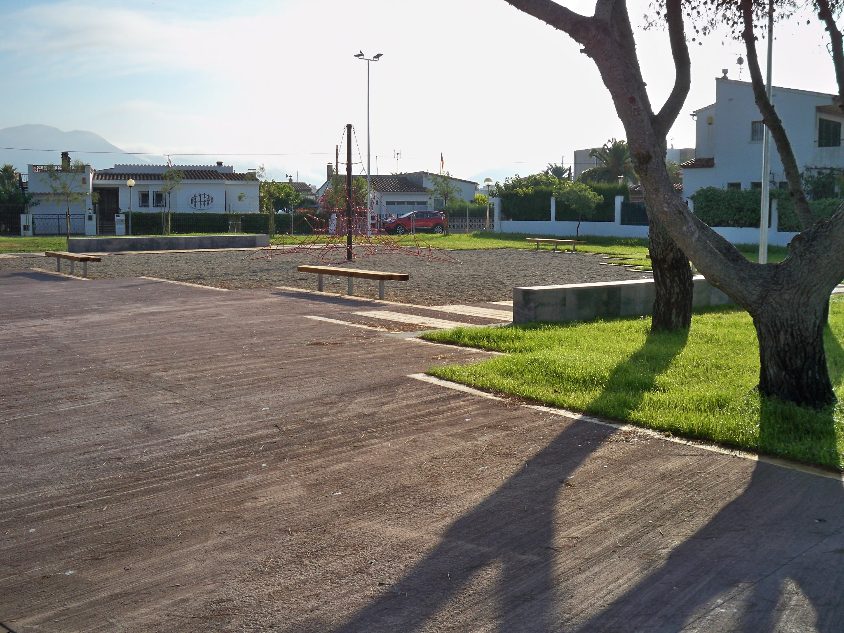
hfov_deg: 52.6
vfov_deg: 40.7
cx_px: 422
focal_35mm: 35
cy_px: 316
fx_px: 853
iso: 64
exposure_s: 1/400
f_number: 4.7
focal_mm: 6.3
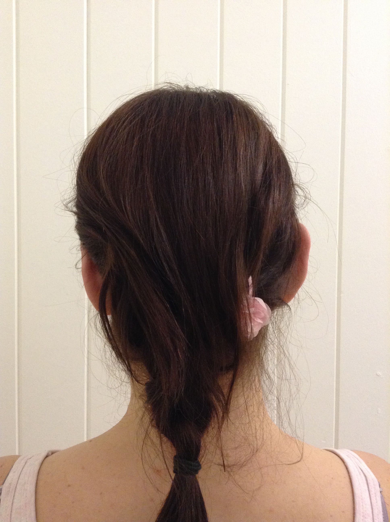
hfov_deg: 42.8
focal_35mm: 33
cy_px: 261
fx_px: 497
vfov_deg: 55.4
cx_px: 195
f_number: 2.4
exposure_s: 1/25
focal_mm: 3.3
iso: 200
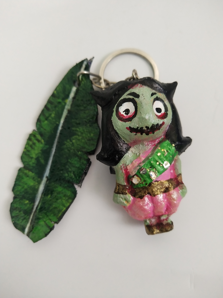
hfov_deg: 46.8
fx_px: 258
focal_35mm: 30
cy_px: 149
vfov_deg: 60.0
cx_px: 112
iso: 284
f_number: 1.8
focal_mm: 3.95
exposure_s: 1/50
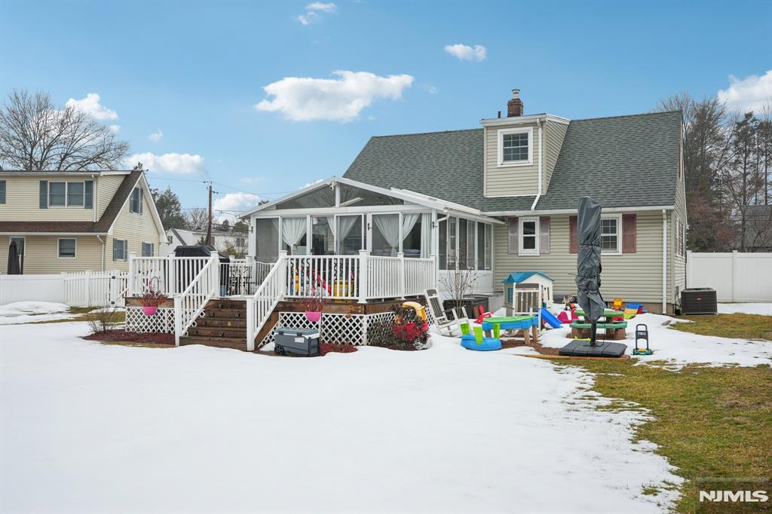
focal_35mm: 32
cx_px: 386
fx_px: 675
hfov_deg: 59.5
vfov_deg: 41.7
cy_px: 257
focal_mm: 31.5
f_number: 9
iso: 100
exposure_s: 1/200
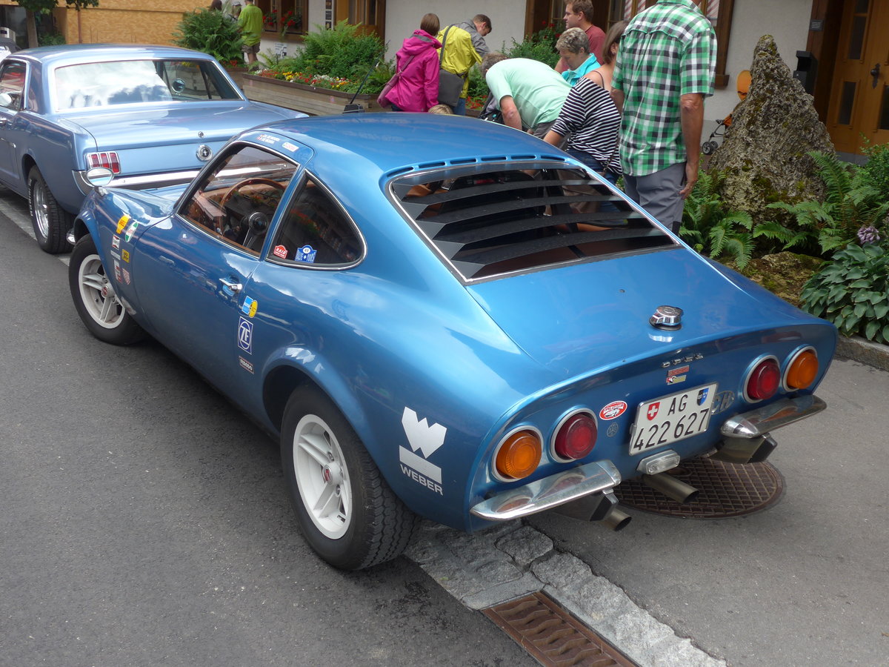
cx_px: 444
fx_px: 1002
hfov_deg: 47.9
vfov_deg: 36.8
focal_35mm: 39
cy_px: 334
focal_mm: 8
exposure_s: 1/320
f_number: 2.8
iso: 80
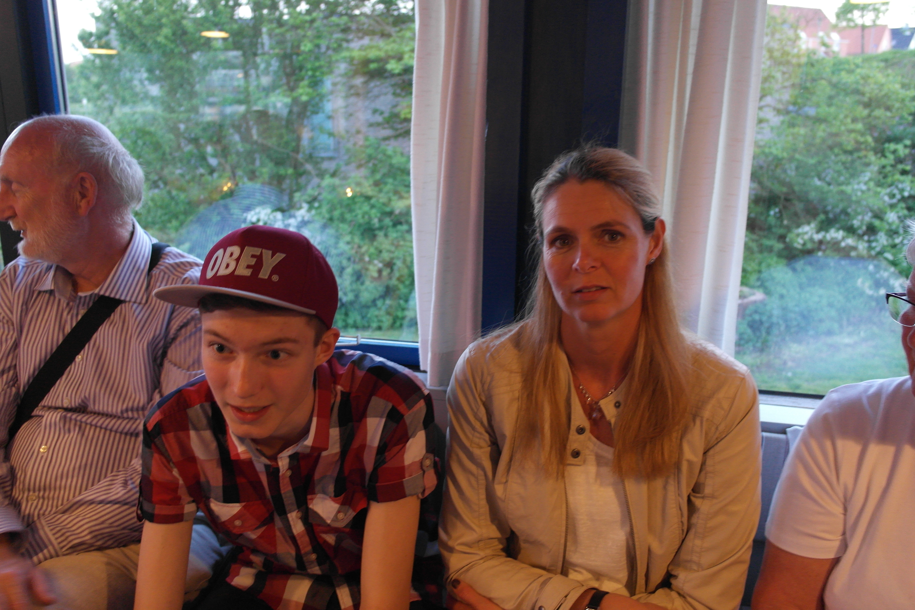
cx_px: 458
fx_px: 762
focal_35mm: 30
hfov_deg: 61.9
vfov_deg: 43.6
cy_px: 305
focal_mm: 20
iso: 800
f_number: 3.5
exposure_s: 1/20
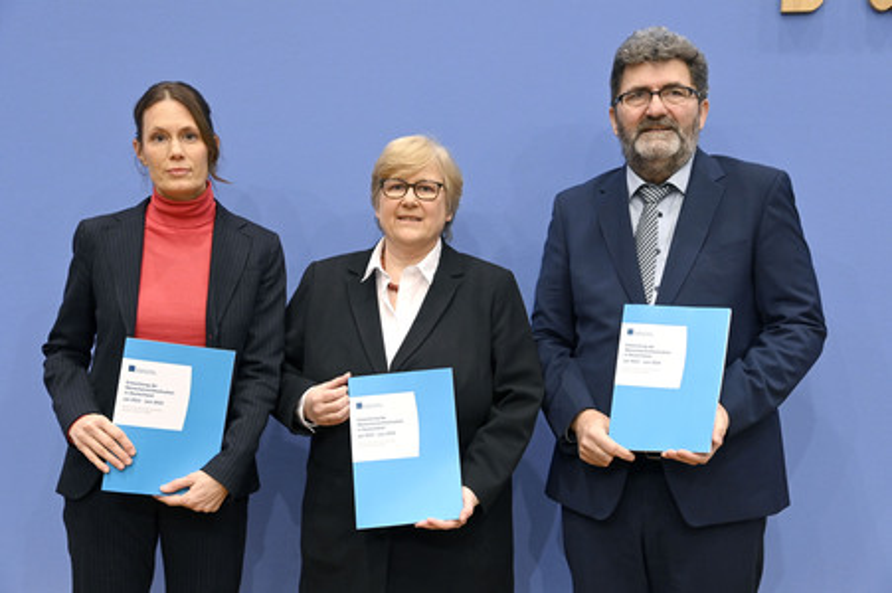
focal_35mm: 50
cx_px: 446
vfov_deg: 27.0
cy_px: 296
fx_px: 1238
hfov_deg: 39.6
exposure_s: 1/320
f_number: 5.6
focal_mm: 50
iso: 5000
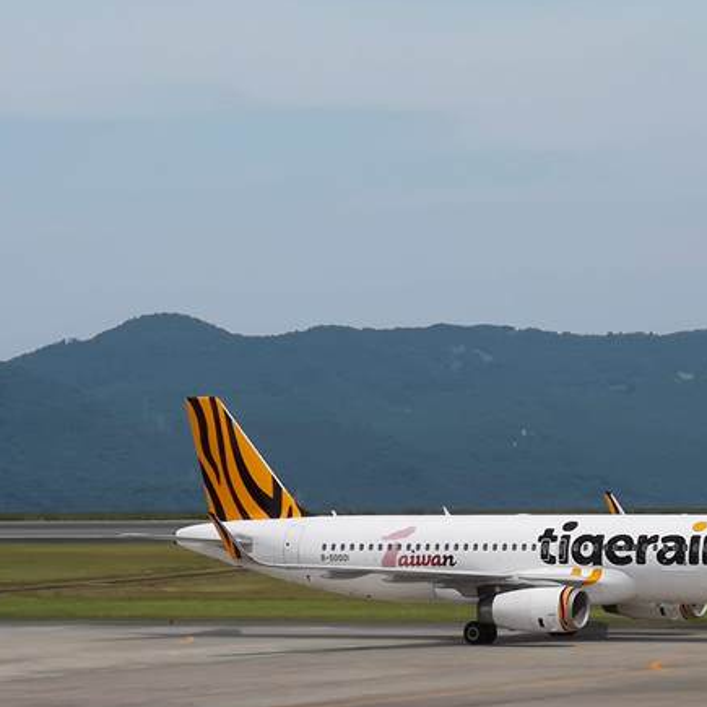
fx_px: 4899
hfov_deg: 8.2
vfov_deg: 8.3
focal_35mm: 212
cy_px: 380
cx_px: 518
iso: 50
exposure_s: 1/1761
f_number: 2.4
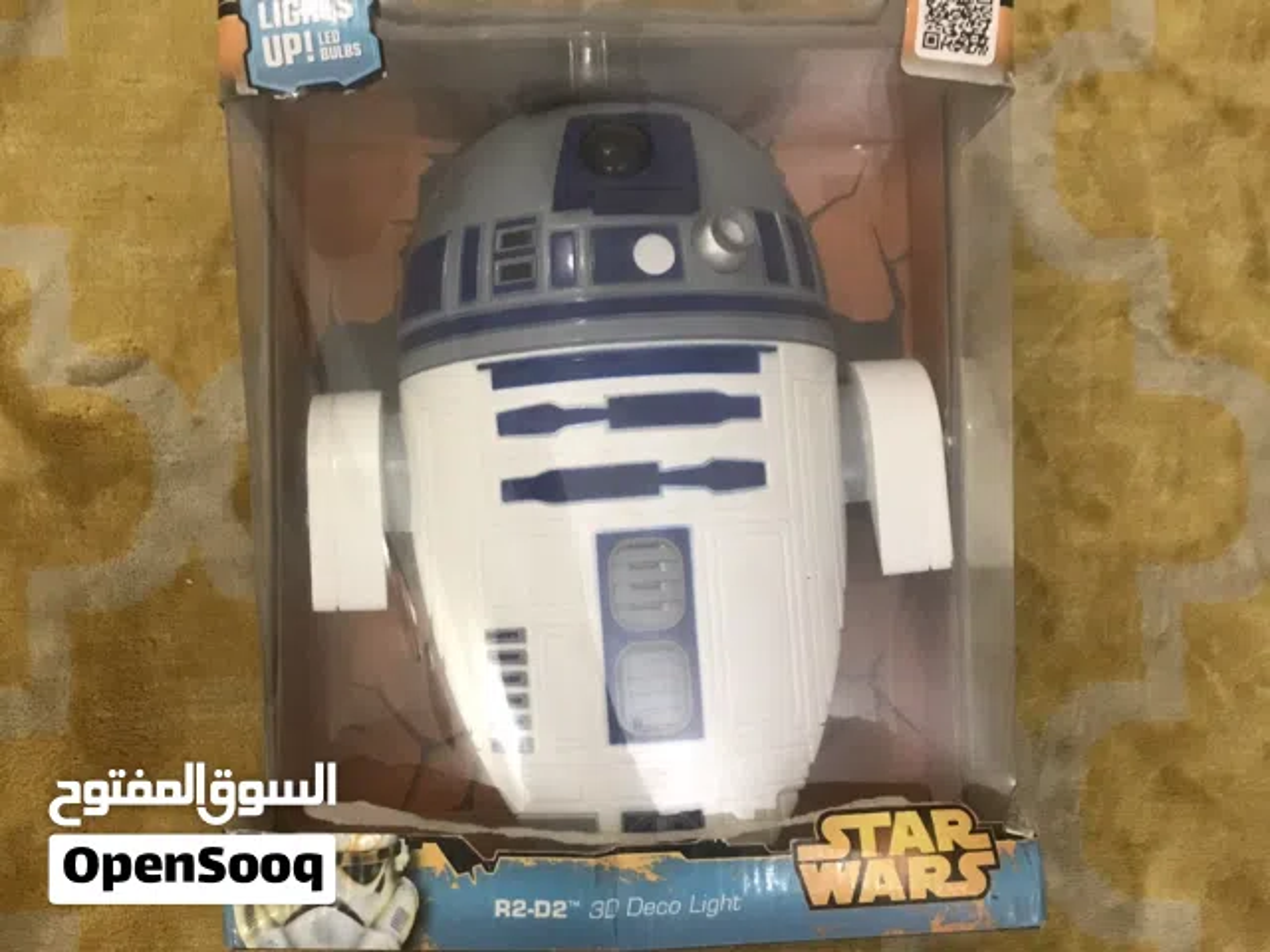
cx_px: 635
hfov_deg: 63.4
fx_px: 1027
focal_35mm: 28
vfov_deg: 49.7
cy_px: 476
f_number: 1.8
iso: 100
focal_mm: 3.99
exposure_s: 1/17
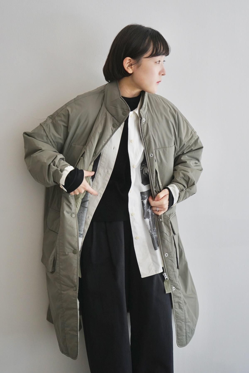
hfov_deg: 19.5
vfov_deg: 28.8
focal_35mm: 70
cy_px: 186
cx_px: 124
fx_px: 726
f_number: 5.6
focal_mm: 70
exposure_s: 1/160
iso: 1000
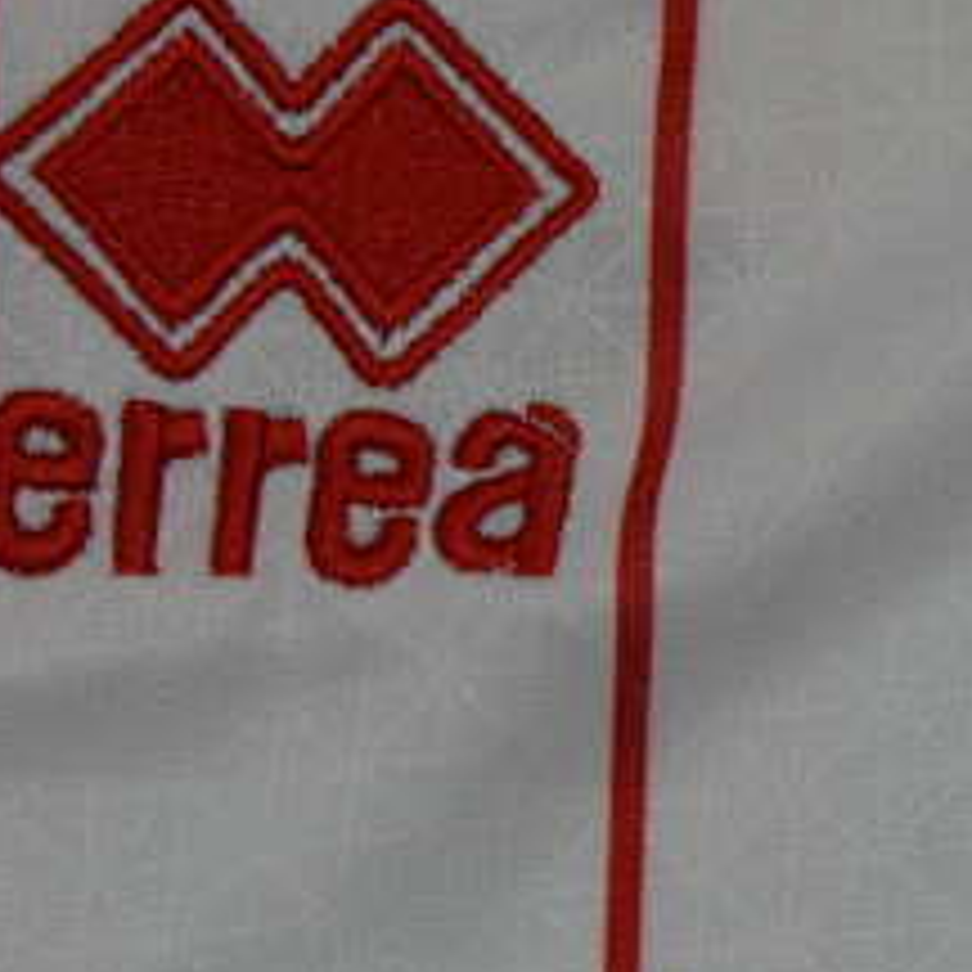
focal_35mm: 267
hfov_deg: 6.4
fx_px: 8482
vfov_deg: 6.5
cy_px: 1138
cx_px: 1688
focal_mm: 42
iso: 400
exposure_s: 1/200
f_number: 16
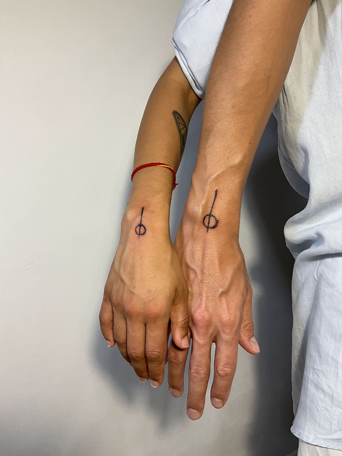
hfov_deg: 48.2
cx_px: 171
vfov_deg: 61.7
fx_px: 382
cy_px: 228
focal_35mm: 29
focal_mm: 3
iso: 64
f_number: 1.8
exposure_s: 1/99
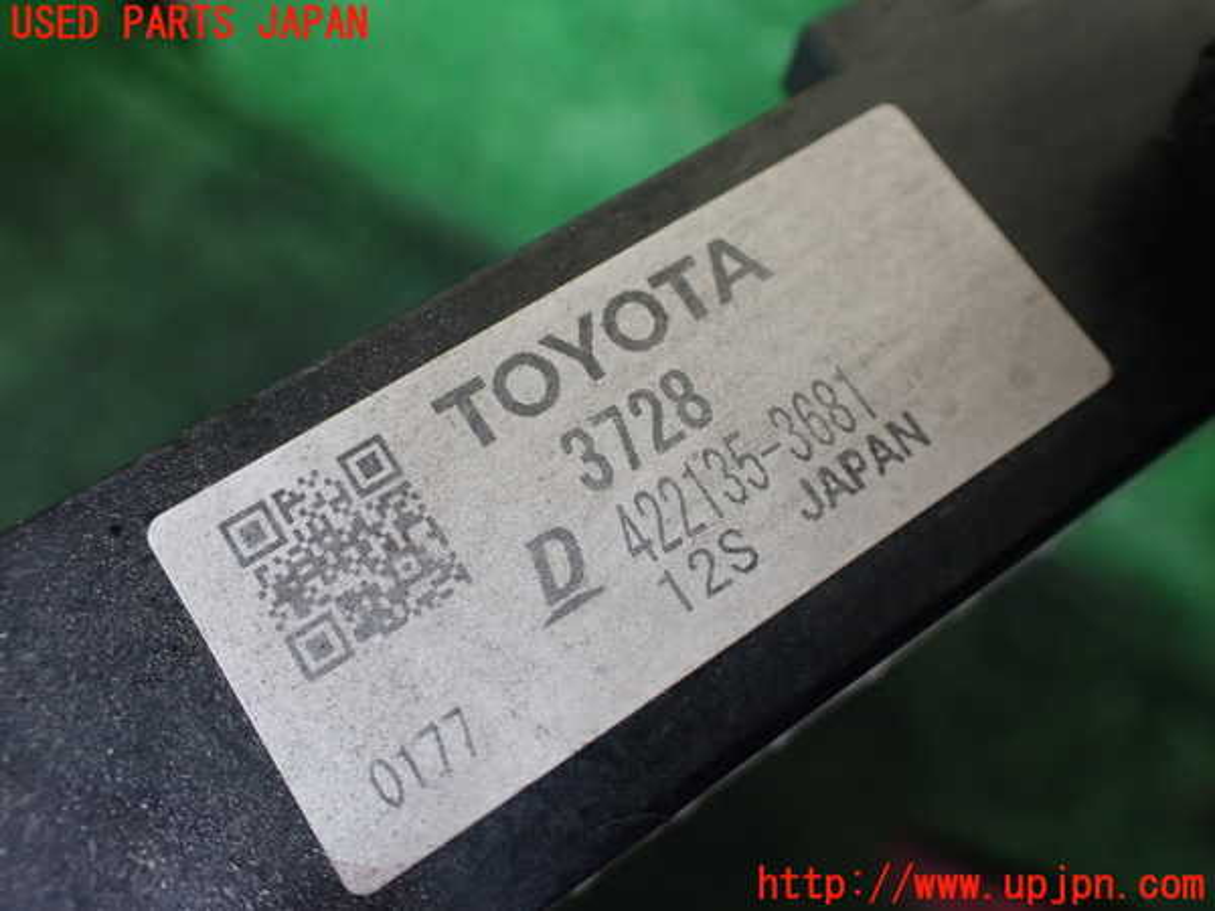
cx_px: 608
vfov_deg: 46.8
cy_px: 456
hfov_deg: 60.0
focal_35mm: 30
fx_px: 1053
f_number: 2.3
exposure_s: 1/125
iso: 320
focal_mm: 5.4
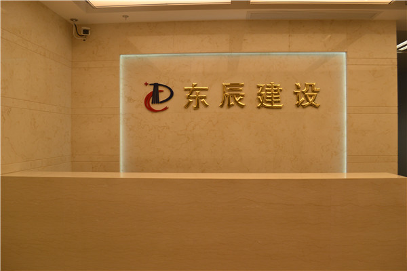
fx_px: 305
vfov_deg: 47.9
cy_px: 136
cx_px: 204
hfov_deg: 67.4
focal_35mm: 27
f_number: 5
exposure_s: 1/200
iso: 400
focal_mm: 18
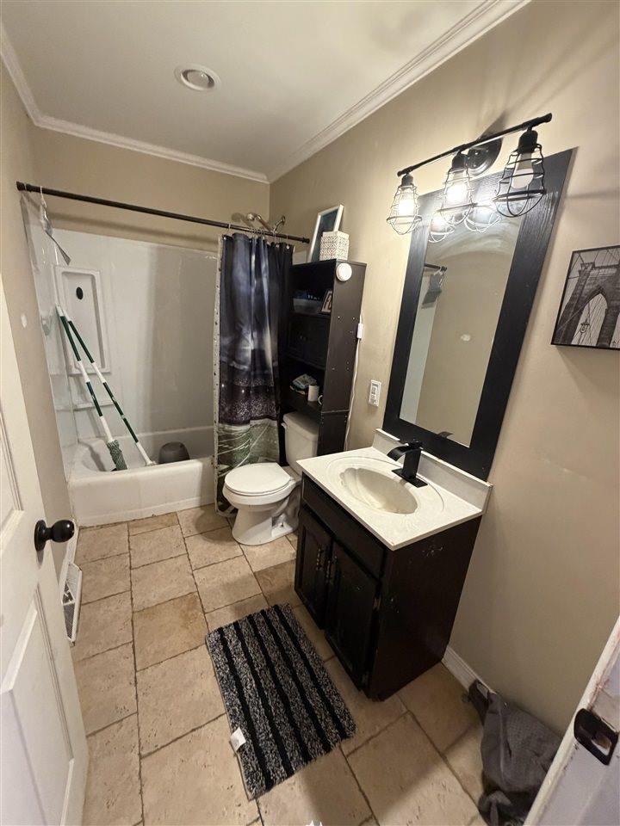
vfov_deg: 102.1
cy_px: 413
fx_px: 334
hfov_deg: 85.7
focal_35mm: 14
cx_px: 310
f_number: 2.2
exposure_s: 1/60
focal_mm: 2.22
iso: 400
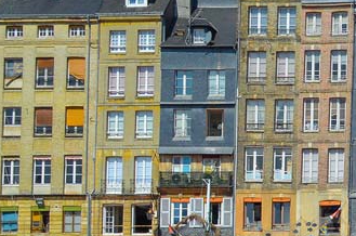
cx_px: 703
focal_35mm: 178
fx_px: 1757
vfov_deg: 7.7
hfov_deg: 10.6
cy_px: 181
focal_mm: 26
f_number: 7.1
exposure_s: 1/320
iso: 100
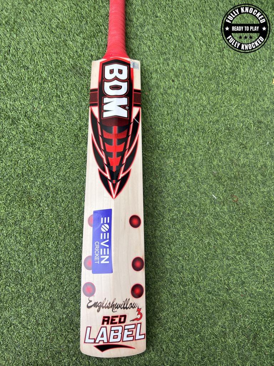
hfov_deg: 53.1
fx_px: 274
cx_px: 137
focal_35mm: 26
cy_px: 183
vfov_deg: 67.3
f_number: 1.5
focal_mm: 5.7
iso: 80
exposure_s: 1/121
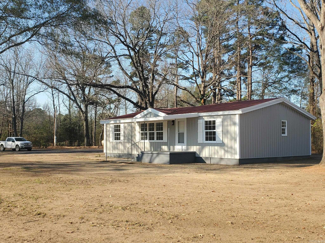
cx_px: 162
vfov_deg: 53.1
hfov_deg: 67.3
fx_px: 244
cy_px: 122
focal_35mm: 26
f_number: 2.4
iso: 50
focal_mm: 4.3
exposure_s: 1/684
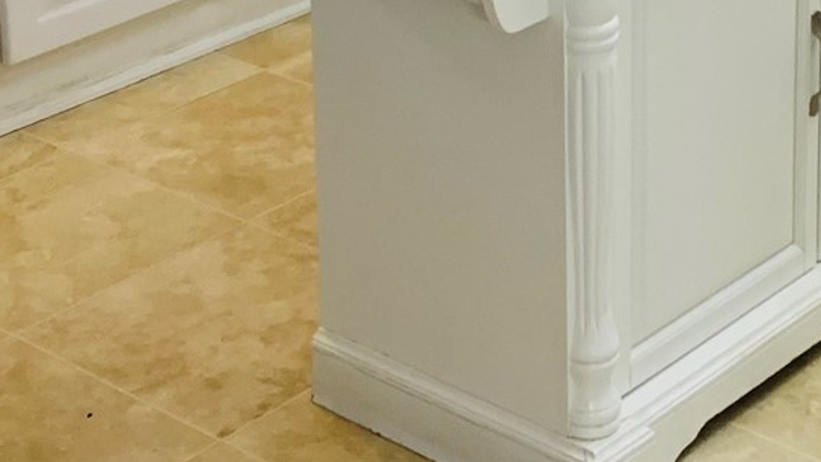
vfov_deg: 11.3
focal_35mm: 100
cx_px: 587
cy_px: -341
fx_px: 2177
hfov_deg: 21.2
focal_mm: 4.25
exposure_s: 1/60
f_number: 1.8
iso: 160
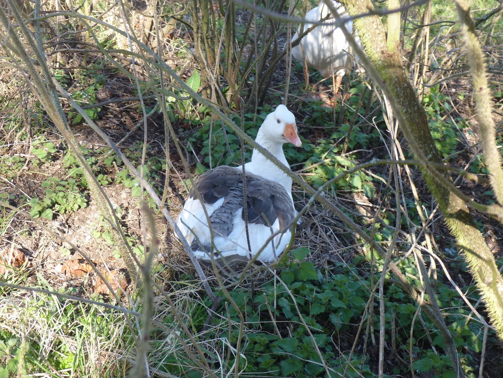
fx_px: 799
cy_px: 189
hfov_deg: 34.9
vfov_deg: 26.6
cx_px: 252
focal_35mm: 55
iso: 80
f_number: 3.2
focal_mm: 9.9
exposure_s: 1/40
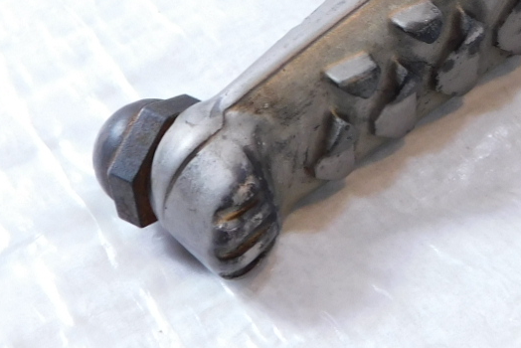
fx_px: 1057
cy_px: 15
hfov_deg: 26.6
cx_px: 481
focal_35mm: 73
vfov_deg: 18.3
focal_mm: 4
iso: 125
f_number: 3
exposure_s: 1/40
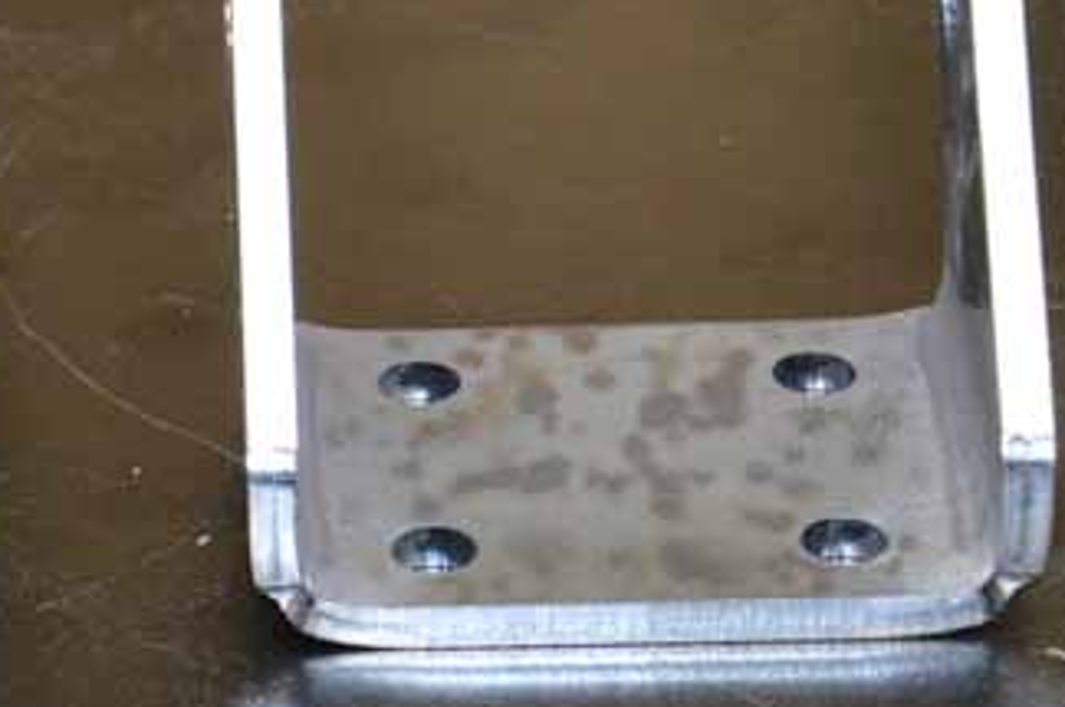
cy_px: 245
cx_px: -43
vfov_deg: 5.0
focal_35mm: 275
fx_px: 8123
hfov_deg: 7.5
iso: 1100
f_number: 5
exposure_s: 1/60
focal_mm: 58
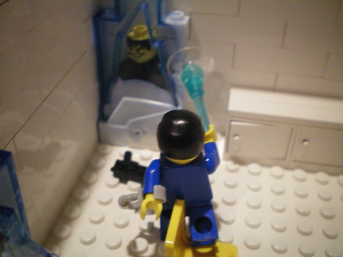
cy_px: 128
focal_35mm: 38
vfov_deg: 37.7
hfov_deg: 49.0
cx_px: 172
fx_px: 377
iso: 400
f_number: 3.1
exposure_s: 1/30
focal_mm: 6.3
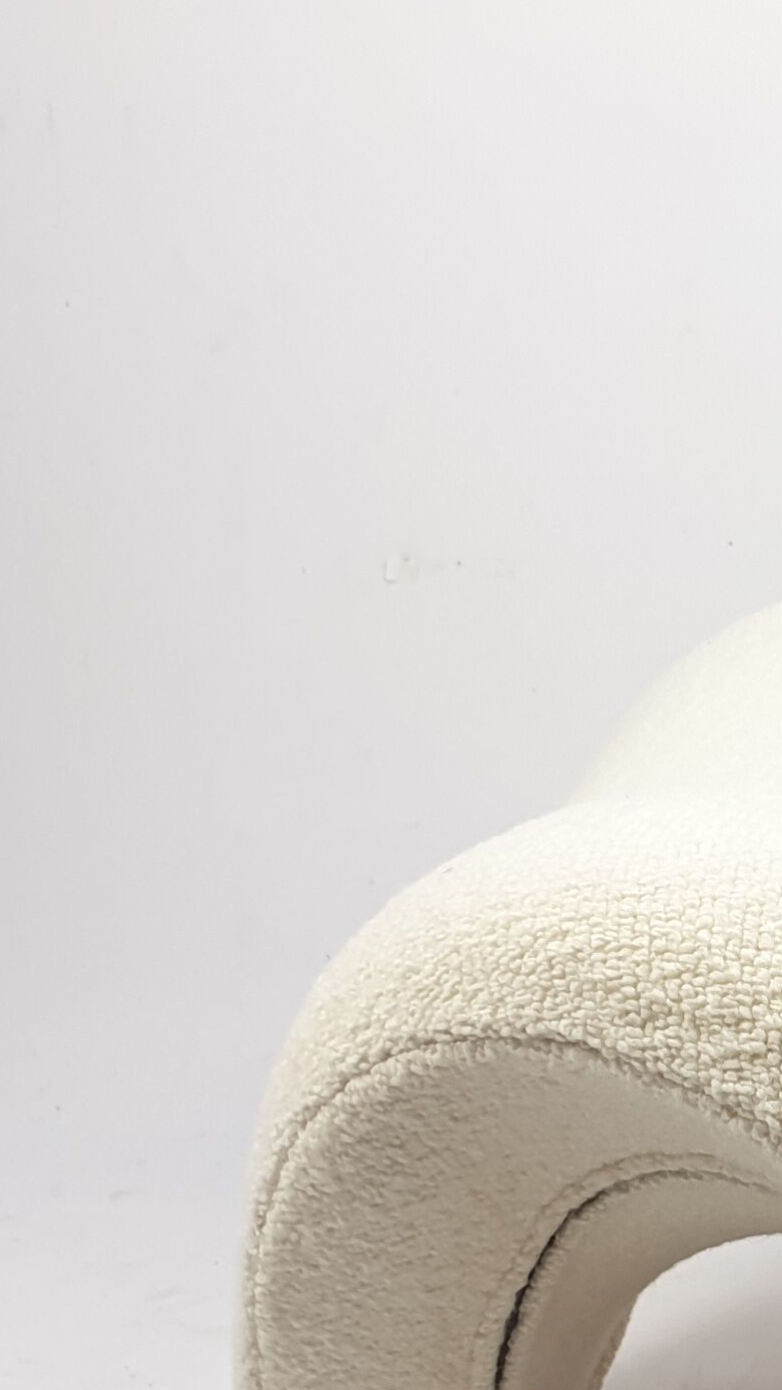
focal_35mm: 82
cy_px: 982
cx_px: 1623
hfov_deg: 12.7
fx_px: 3024
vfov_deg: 25.7
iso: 80
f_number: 2.4
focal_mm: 4.3
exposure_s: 1/100
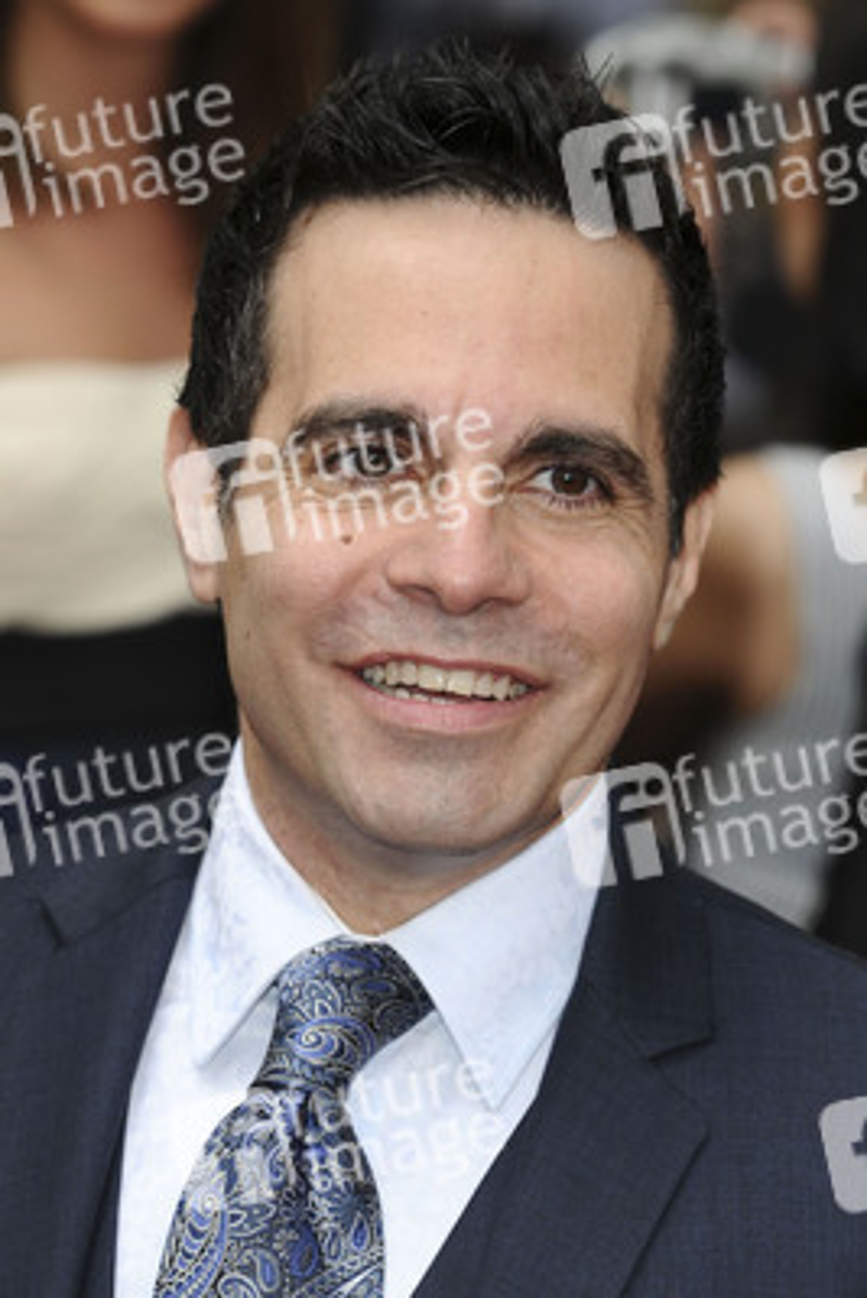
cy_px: 649
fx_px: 5684
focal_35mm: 158
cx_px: 434
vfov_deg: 13.0
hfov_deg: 8.7
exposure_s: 1/200
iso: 250
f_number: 5
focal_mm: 105
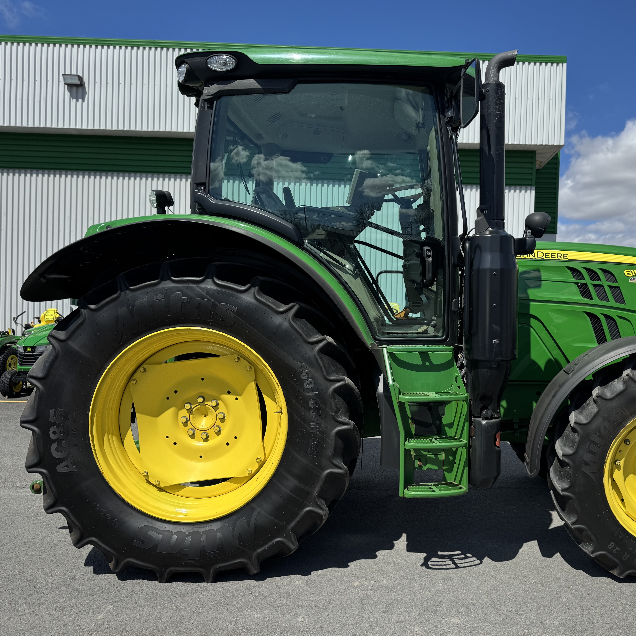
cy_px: 314
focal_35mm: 29
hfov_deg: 54.7
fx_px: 603
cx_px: 412
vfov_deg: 55.6
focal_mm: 6.76
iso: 80
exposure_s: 1/5348
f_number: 1.78
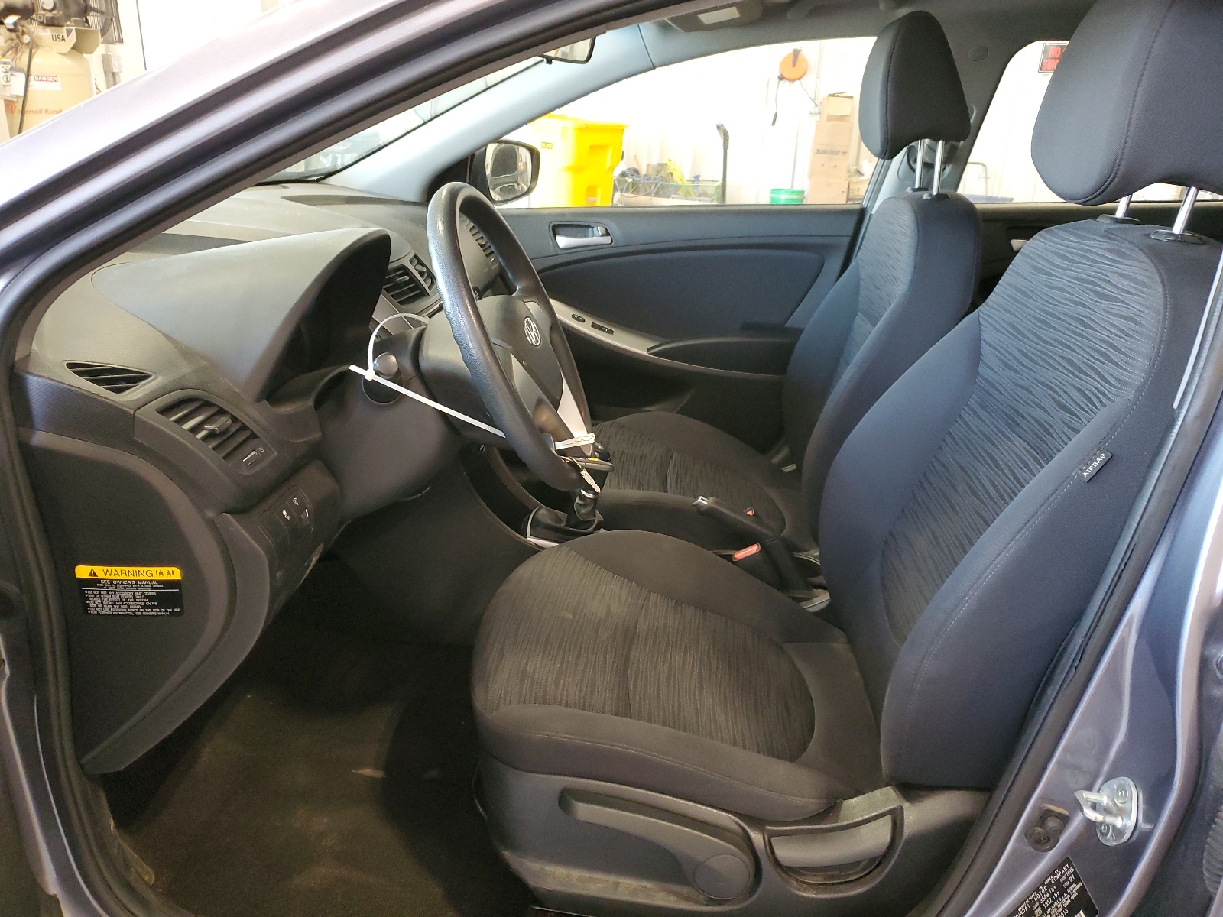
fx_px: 919
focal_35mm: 26
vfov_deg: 53.1
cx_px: 612
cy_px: 458
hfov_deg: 67.3
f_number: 1.5
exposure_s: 1/60.2
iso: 259
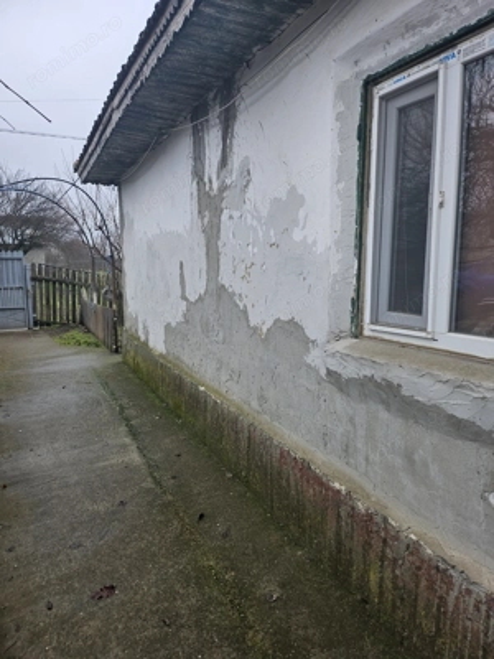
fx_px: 457
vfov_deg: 71.6
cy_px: 330
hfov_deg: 56.8
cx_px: 247
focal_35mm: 24
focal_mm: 5
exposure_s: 1/377
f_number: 1.8
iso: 50
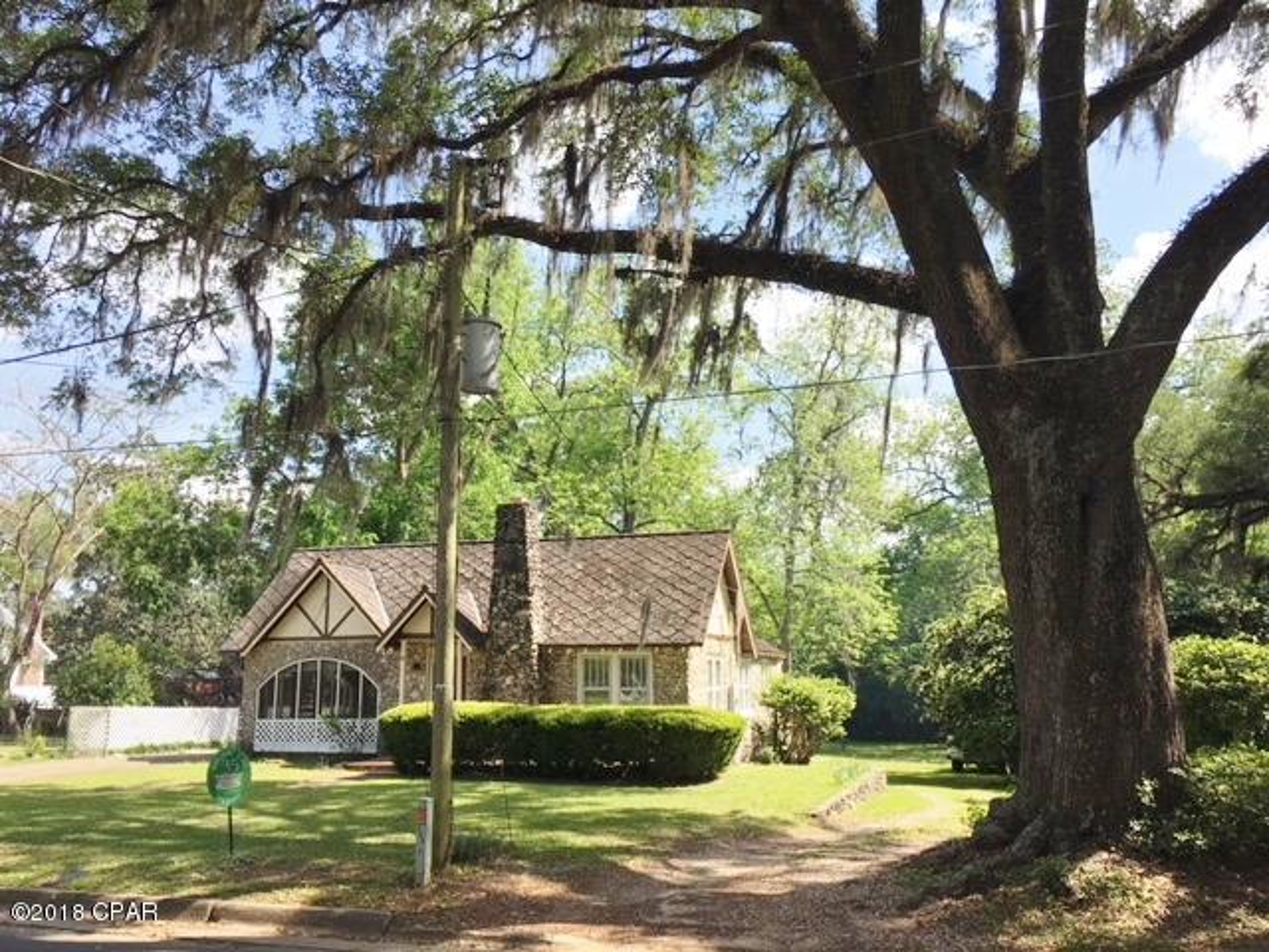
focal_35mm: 29
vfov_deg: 48.2
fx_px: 1063
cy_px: 476
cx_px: 634
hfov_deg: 61.7
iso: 25
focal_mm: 4.15
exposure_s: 1/894
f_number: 2.2
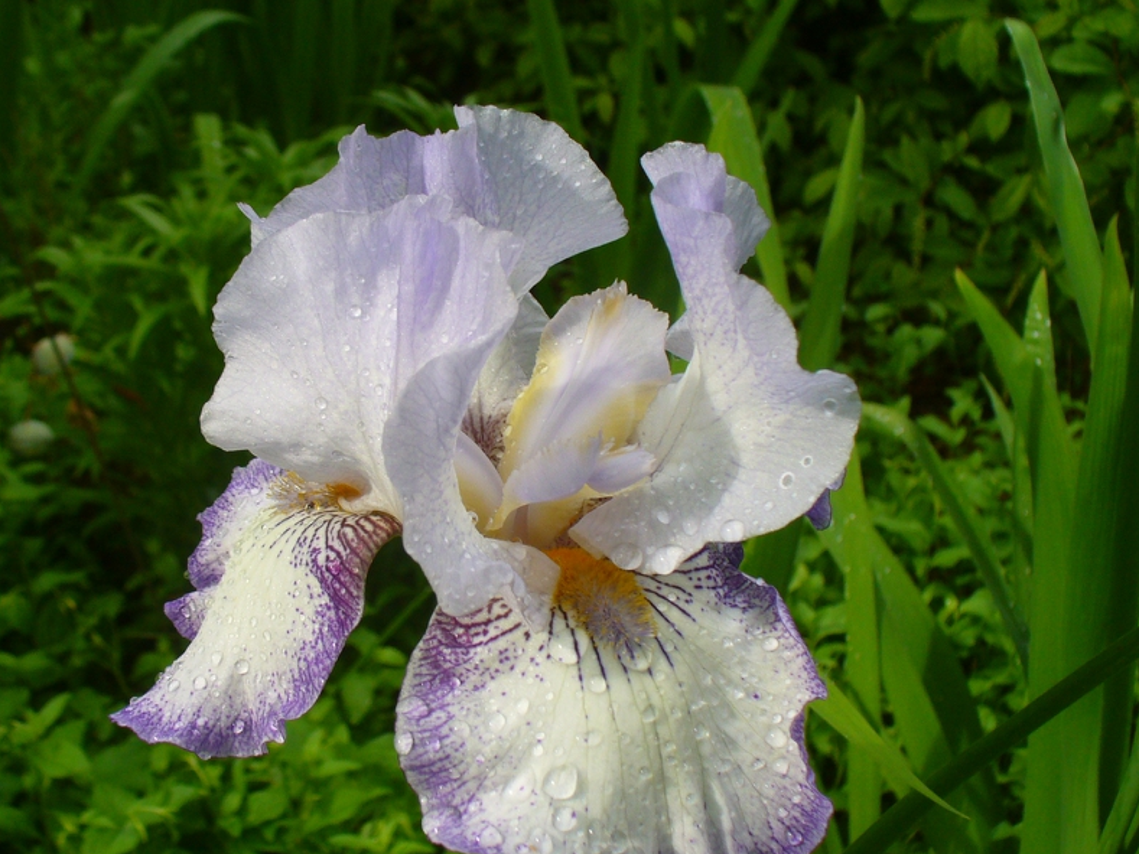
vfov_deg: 30.3
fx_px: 1580
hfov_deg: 39.6
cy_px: 463
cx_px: 521
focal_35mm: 48
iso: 80
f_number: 5.6
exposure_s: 1/125
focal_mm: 6.1
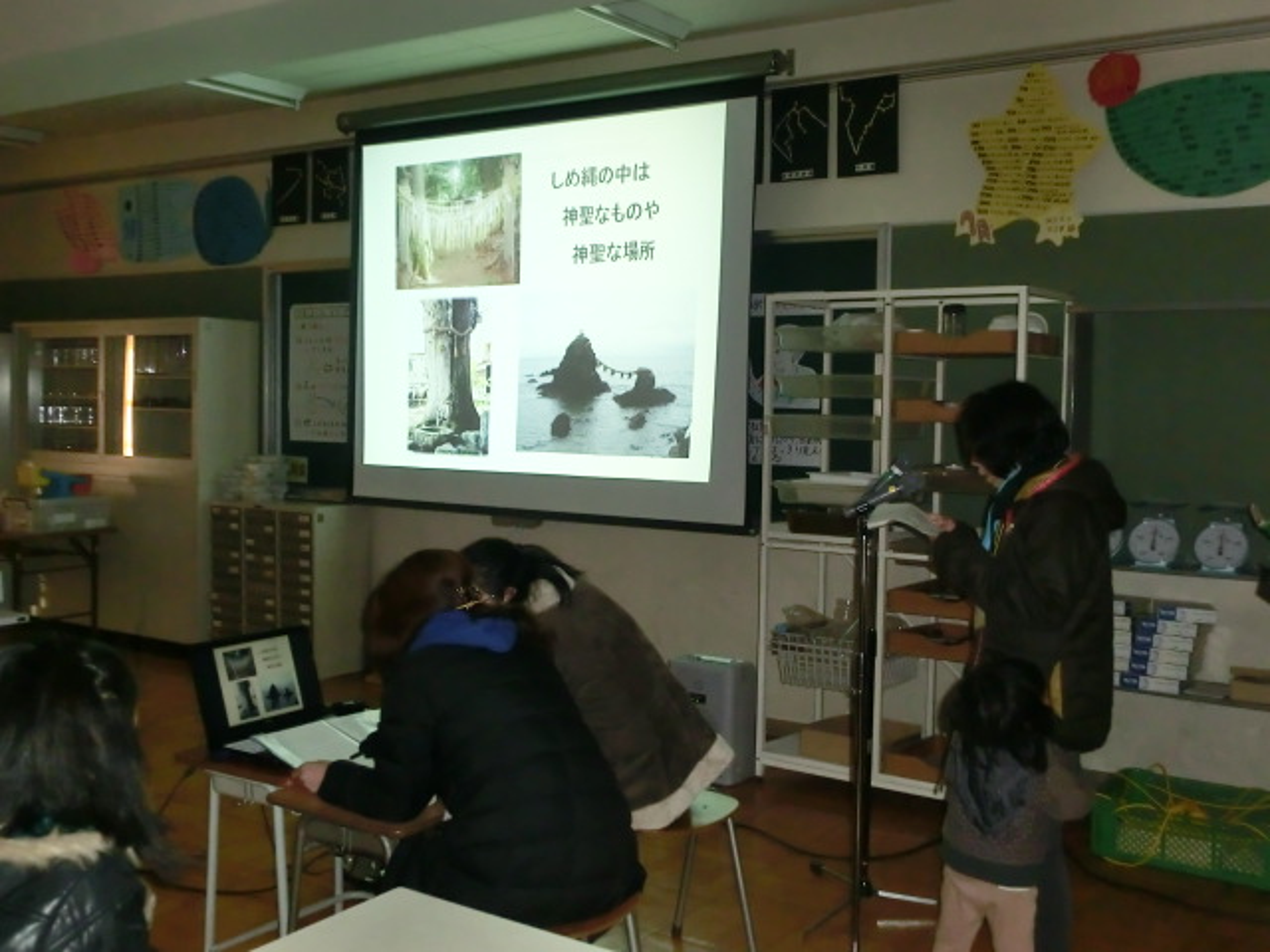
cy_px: 476
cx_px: 635
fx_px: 1541
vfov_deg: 34.3
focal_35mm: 42
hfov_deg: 44.8
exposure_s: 1/60
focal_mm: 7.38
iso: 400
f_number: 4
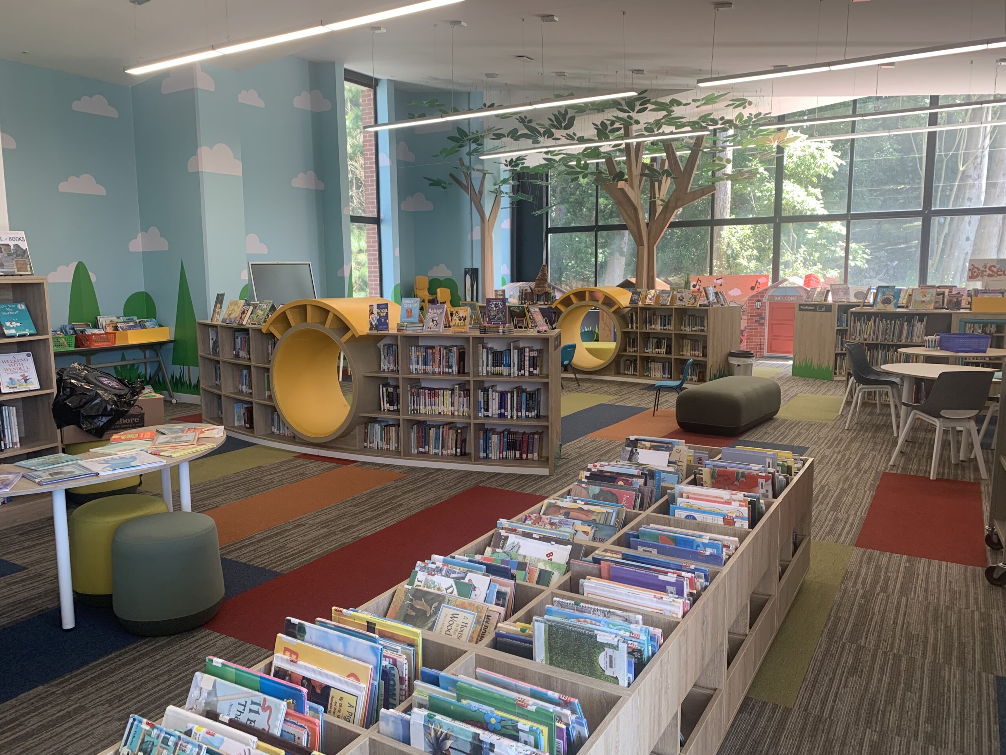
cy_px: 378
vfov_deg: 53.1
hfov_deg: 67.3
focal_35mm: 26
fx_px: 756
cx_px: 503
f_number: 1.8
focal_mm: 4.25
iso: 80
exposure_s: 1/120
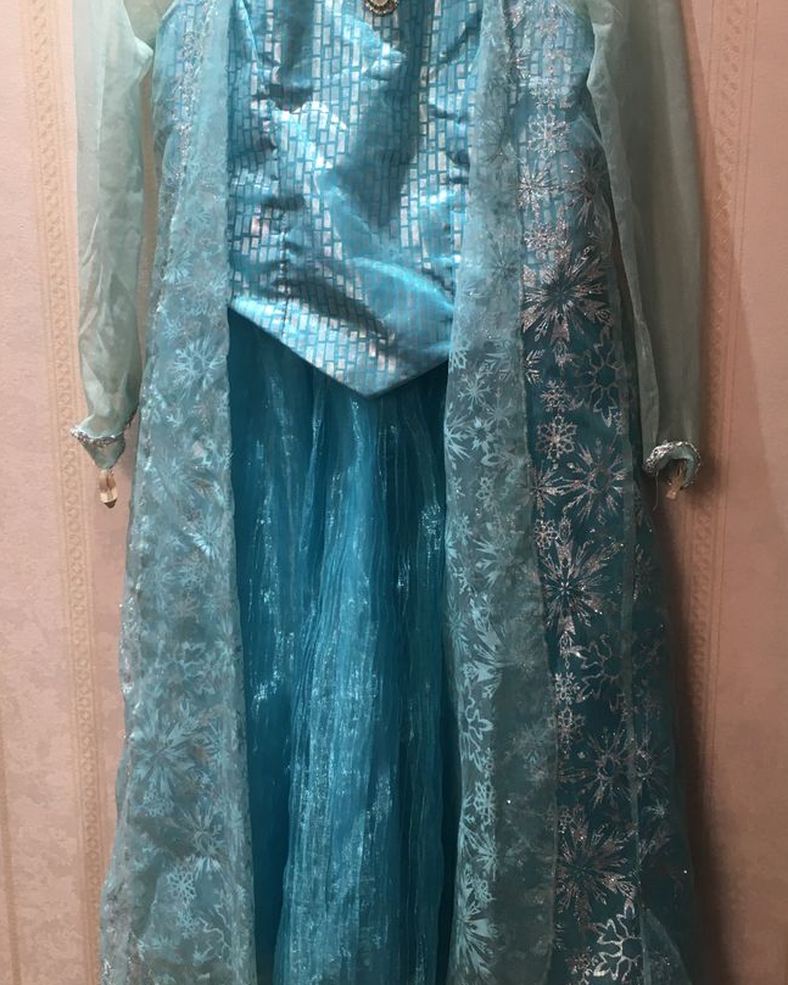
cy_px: 418
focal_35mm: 42
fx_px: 1225
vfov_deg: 43.7
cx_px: 371
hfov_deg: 35.7
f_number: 2.2
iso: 64
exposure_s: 1/30
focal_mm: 4.15
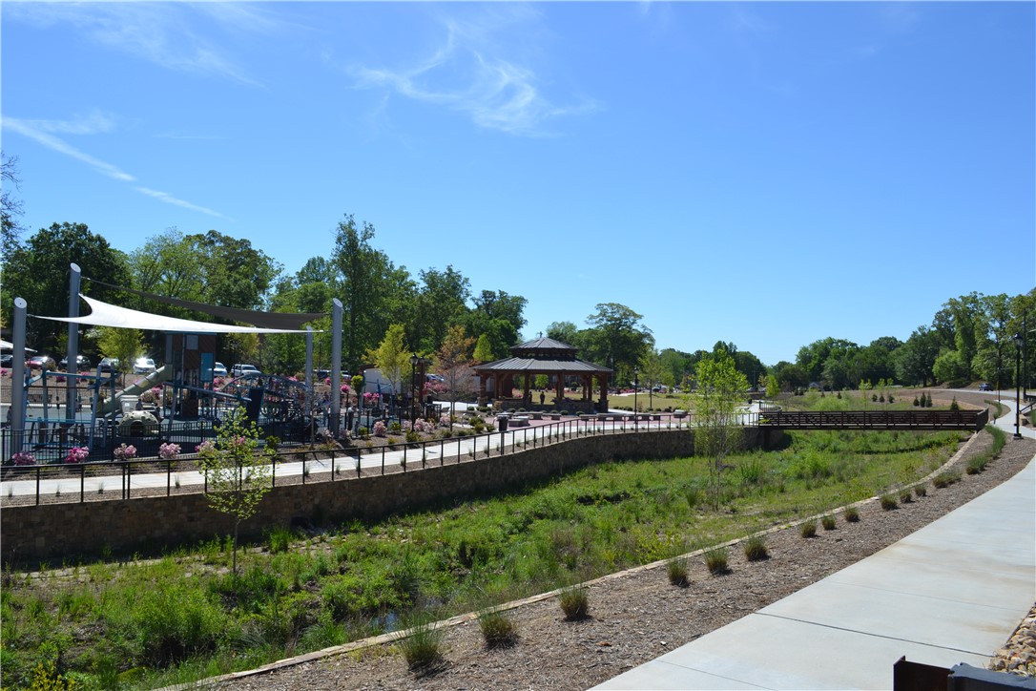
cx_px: 518
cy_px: 346
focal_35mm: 27
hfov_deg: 67.4
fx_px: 777
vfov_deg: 47.9
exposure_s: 1/250
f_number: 8
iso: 100
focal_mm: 18
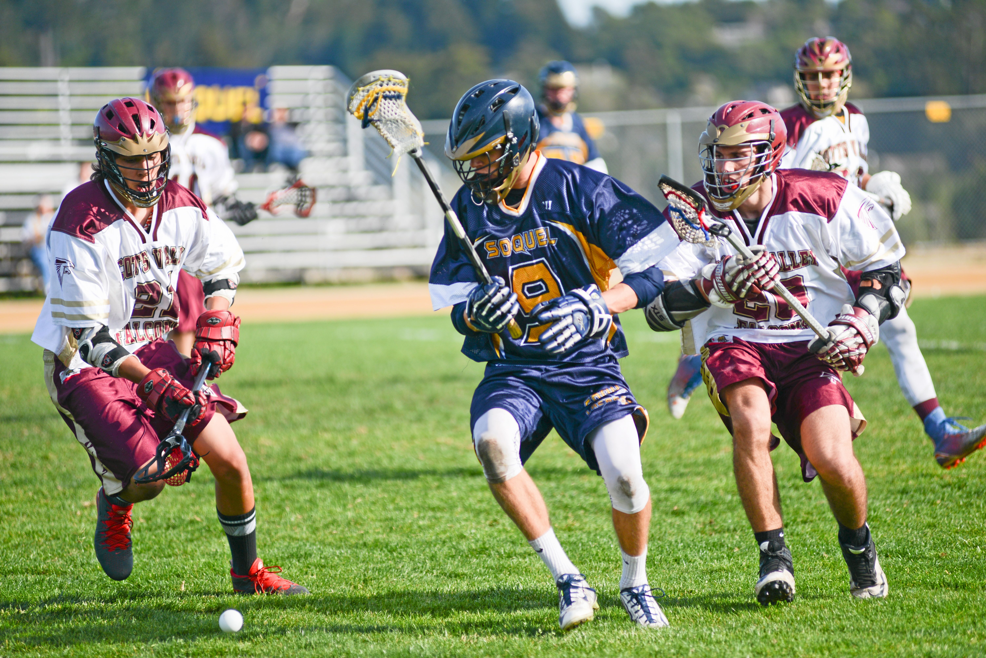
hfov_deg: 10.3
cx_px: 493
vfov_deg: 6.9
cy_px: 329
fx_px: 5480
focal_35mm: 200
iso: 200
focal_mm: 200
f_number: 2.8
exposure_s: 1/4000
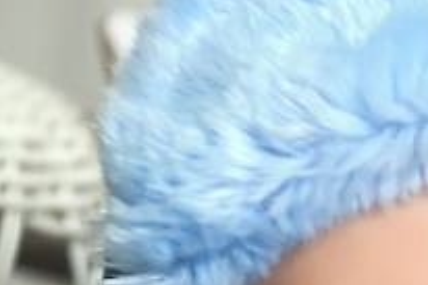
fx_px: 15027
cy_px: 463
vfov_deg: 1.1
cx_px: 600
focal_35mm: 1265
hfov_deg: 1.6
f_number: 6.3
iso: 400
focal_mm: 200
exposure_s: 1/160
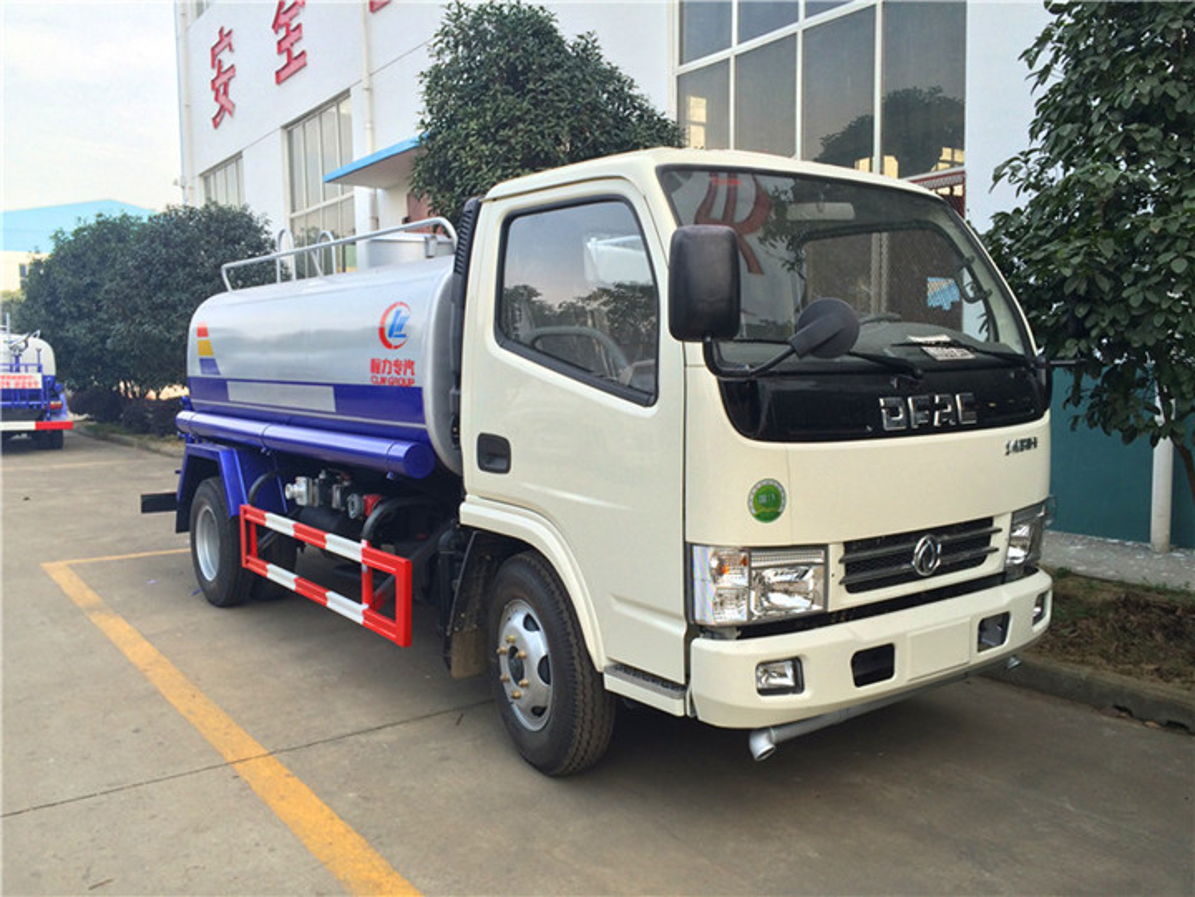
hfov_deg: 61.7
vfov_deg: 48.2
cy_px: 448
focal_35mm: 29
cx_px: 598
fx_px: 1001
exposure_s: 1/334
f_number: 2.2
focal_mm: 4.15
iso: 32
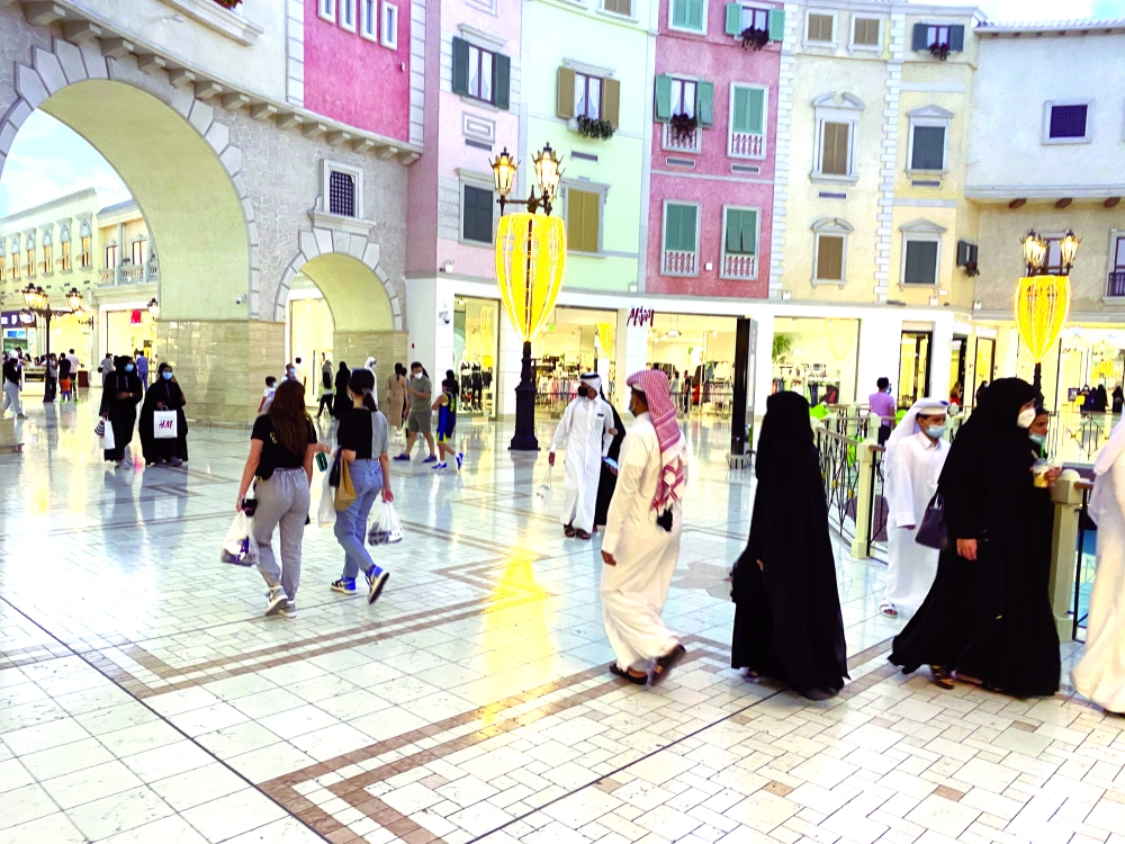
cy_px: 422
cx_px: 562
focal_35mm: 26
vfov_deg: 53.1
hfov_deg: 67.3
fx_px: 845
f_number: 1.8
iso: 100
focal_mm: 4.25
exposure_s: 1/50
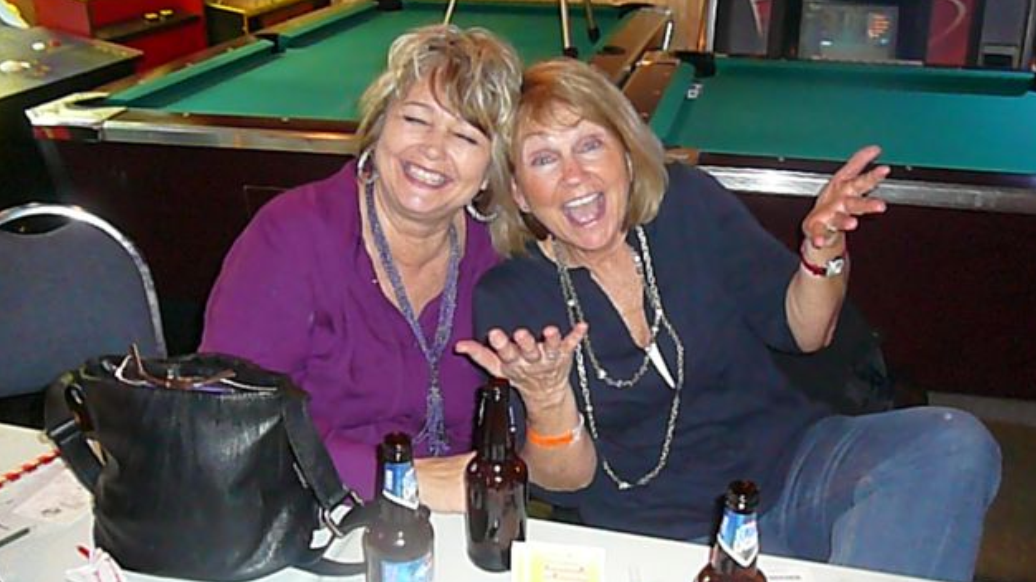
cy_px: 337
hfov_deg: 51.6
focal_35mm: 39
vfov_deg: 30.4
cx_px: 525
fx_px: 1071
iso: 800
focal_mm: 5.2
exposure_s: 1/8
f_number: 2.8
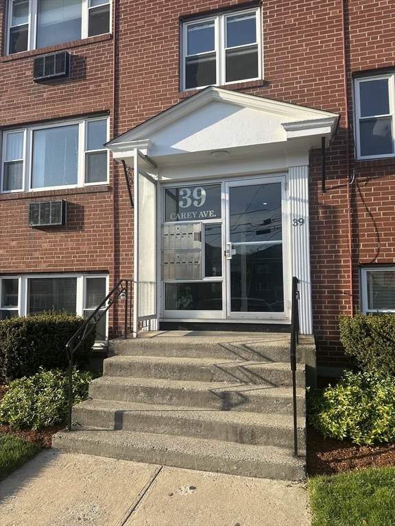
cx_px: 198
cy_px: 263
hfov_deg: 56.8
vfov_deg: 71.6
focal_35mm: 24
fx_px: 365
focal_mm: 6.86
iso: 80
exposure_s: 1/1779
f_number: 1.78
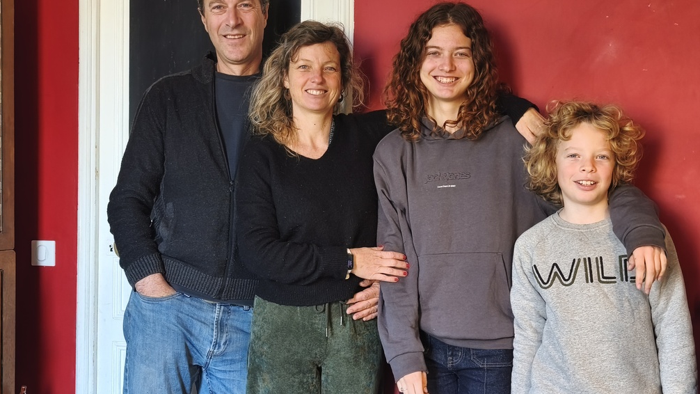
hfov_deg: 40.6
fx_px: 947
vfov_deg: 23.5
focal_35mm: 51
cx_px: 351
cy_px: 217
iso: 800
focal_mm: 6.18
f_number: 1.65
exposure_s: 1/50
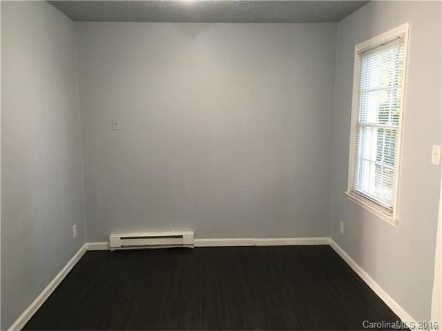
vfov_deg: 48.2
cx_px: 221
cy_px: 166
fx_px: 370
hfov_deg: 61.7
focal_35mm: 29
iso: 200
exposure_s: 1/30
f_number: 2.2
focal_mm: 4.15
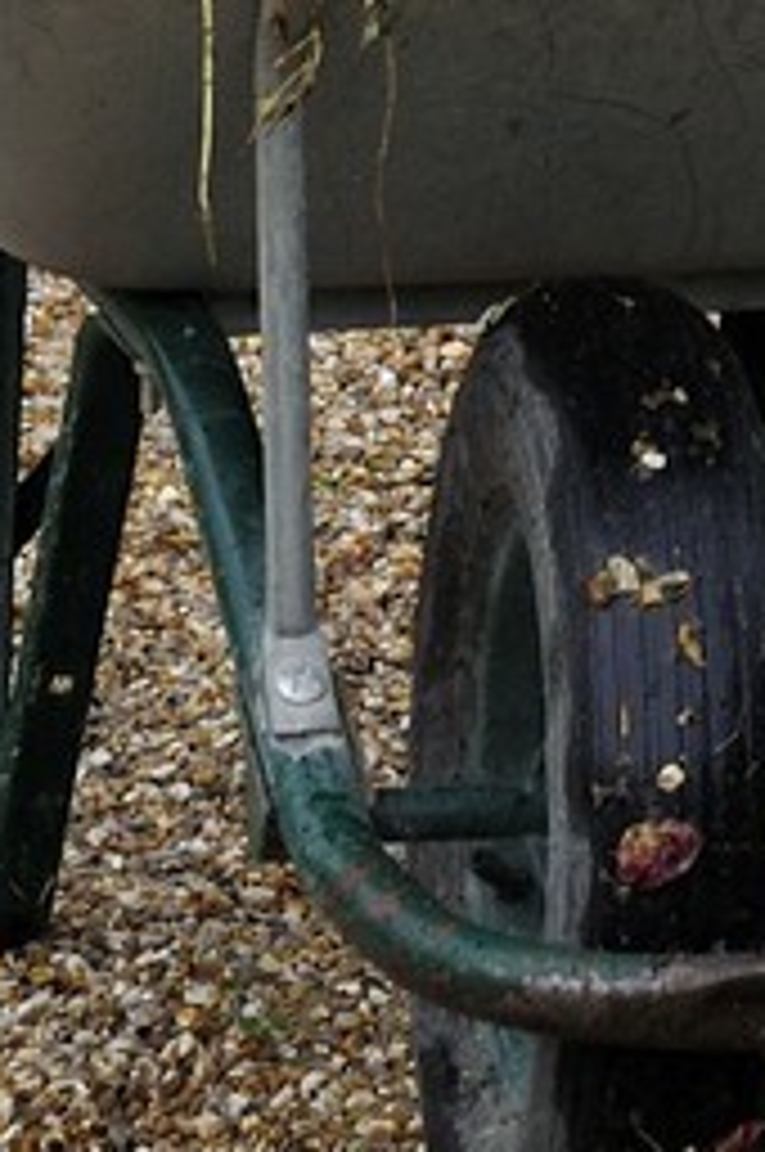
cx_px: 1696
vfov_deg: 6.6
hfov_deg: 4.5
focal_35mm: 300
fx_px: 9588
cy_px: -1440
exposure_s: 1/160
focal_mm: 48
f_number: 9
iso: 400
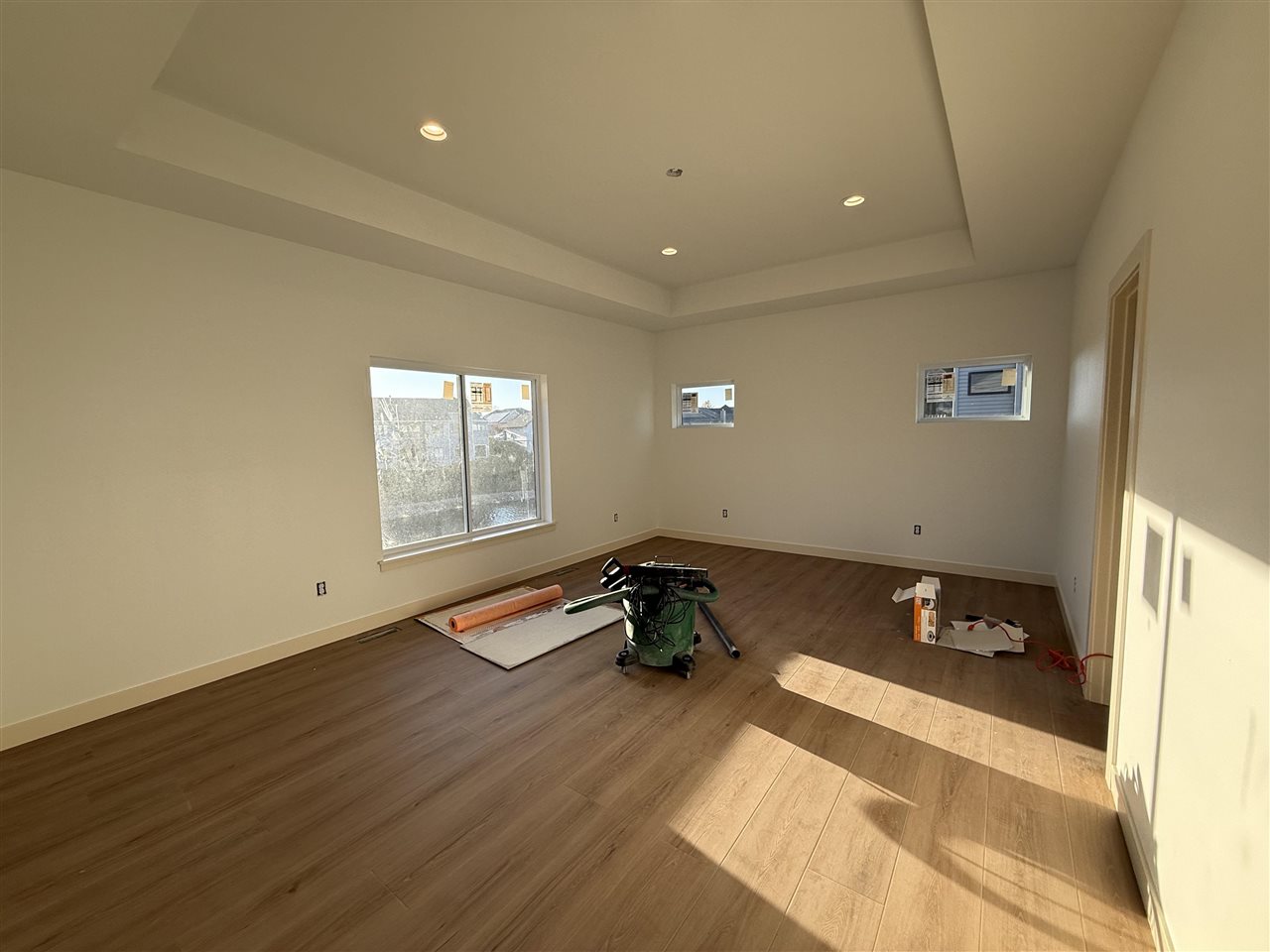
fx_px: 514
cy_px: 476
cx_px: 635
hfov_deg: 102.1
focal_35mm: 14
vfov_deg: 85.7
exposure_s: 1/379
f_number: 2.2
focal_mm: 2.22
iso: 64
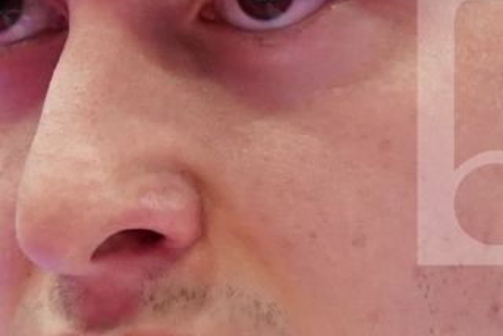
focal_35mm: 3370
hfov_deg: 0.6
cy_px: 122
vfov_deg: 0.4
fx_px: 47128
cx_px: 31
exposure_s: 1/500
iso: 3200
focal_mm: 400
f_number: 2.8
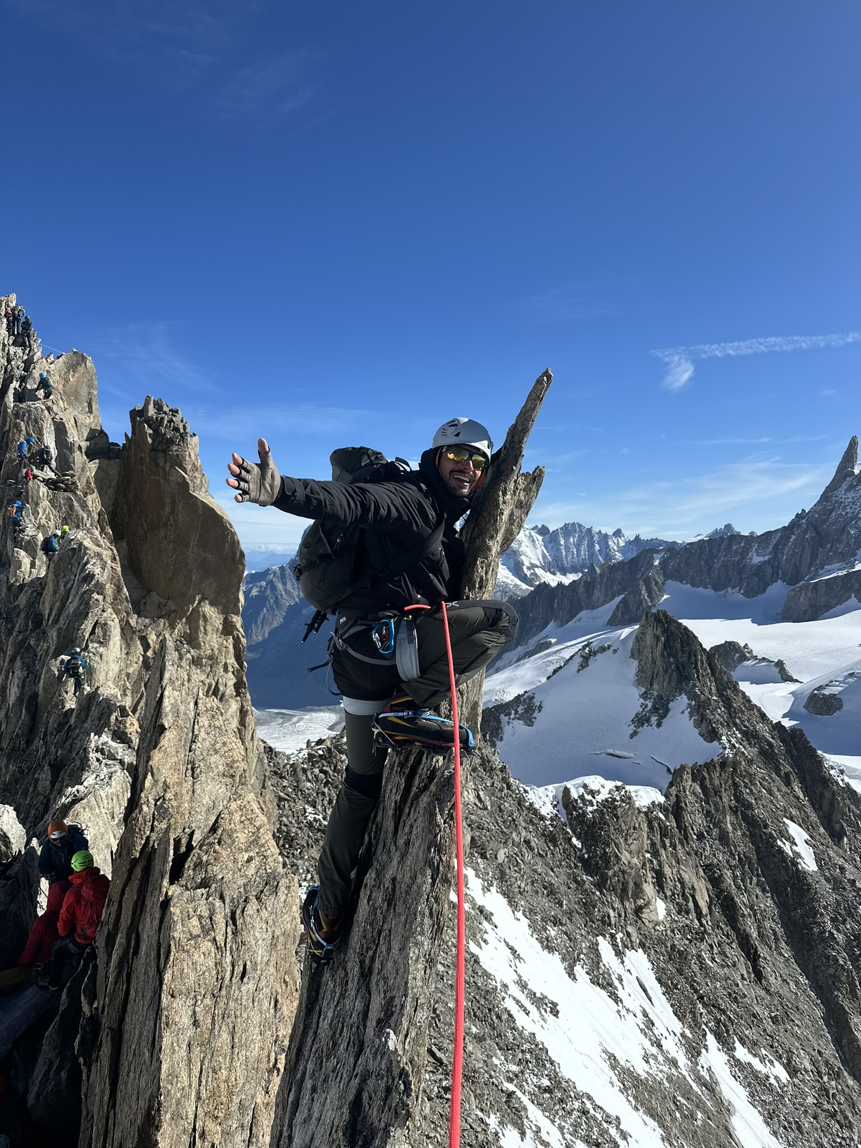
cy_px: 574
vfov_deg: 71.6
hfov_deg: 56.8
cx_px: 430
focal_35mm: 24
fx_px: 796
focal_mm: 6.86
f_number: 1.78
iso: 80
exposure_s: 1/5000
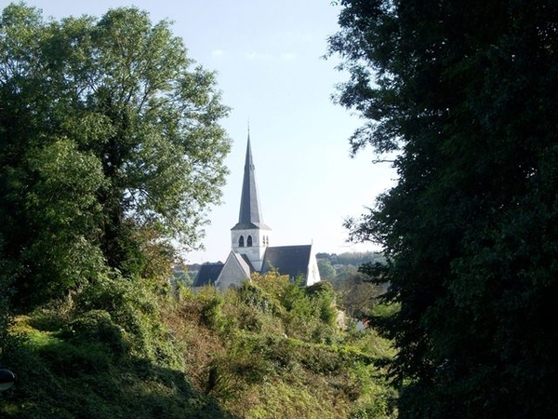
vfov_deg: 23.7
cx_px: 279
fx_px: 999
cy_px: 210
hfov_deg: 31.2
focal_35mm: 62
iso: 80
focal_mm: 11
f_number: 4.1
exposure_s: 1/400
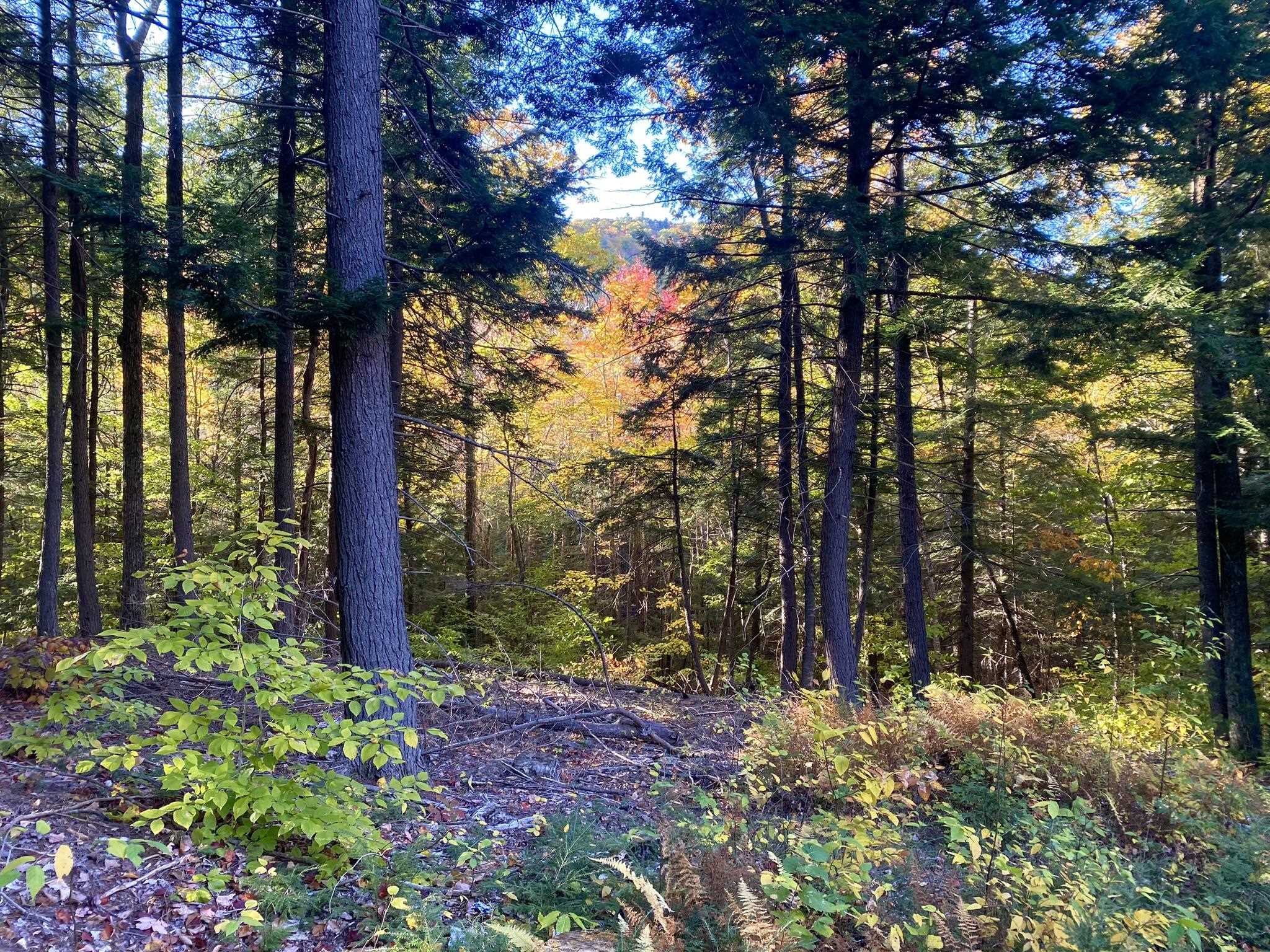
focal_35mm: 26
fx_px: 954
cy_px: 476
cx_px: 635
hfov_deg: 67.3
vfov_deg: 53.1
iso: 50
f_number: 1.8
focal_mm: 4.25
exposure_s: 1/121
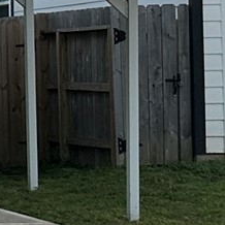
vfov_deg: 8.8
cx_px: -615
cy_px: 44
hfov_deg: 7.1
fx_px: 1463
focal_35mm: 199
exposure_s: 1/2469
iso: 80
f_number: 1.78
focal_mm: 6.86
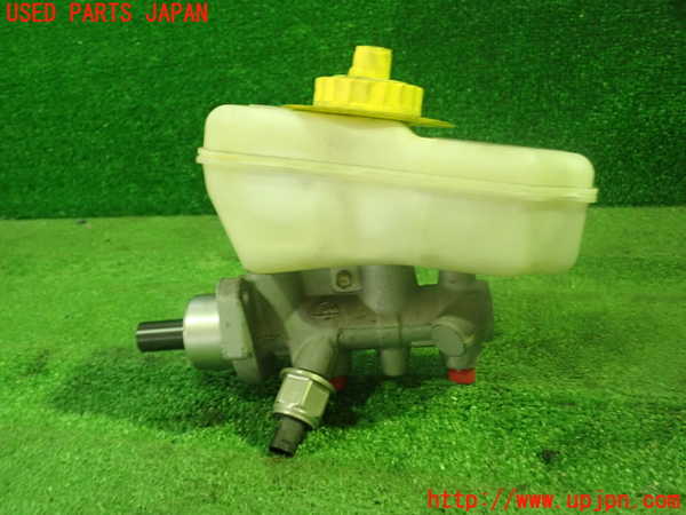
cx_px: 343
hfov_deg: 60.0
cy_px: 258
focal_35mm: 30
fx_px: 595
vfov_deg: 46.8
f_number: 2.3
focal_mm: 5.5
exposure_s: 1/50
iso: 800
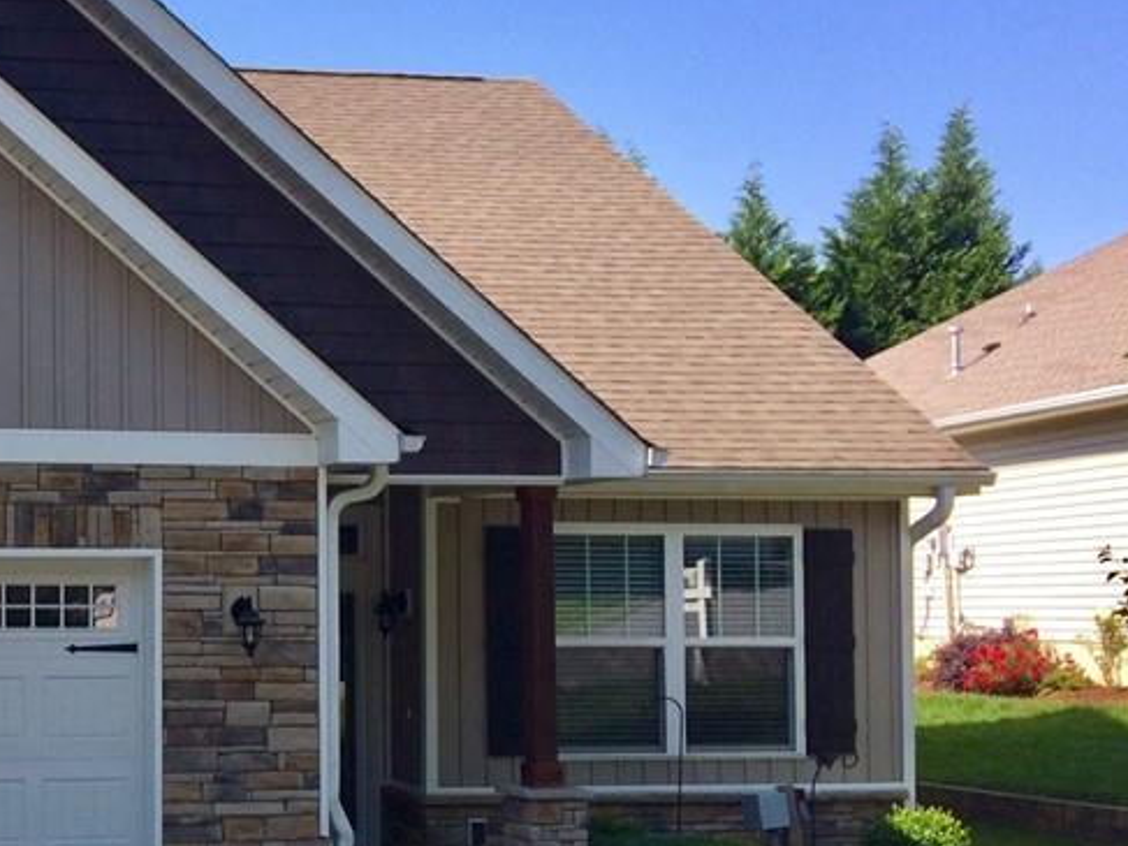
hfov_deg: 29.3
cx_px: -37
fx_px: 1987
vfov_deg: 23.9
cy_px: 533
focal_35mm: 61
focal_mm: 4.15
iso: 32
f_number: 2.2
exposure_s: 1/1026
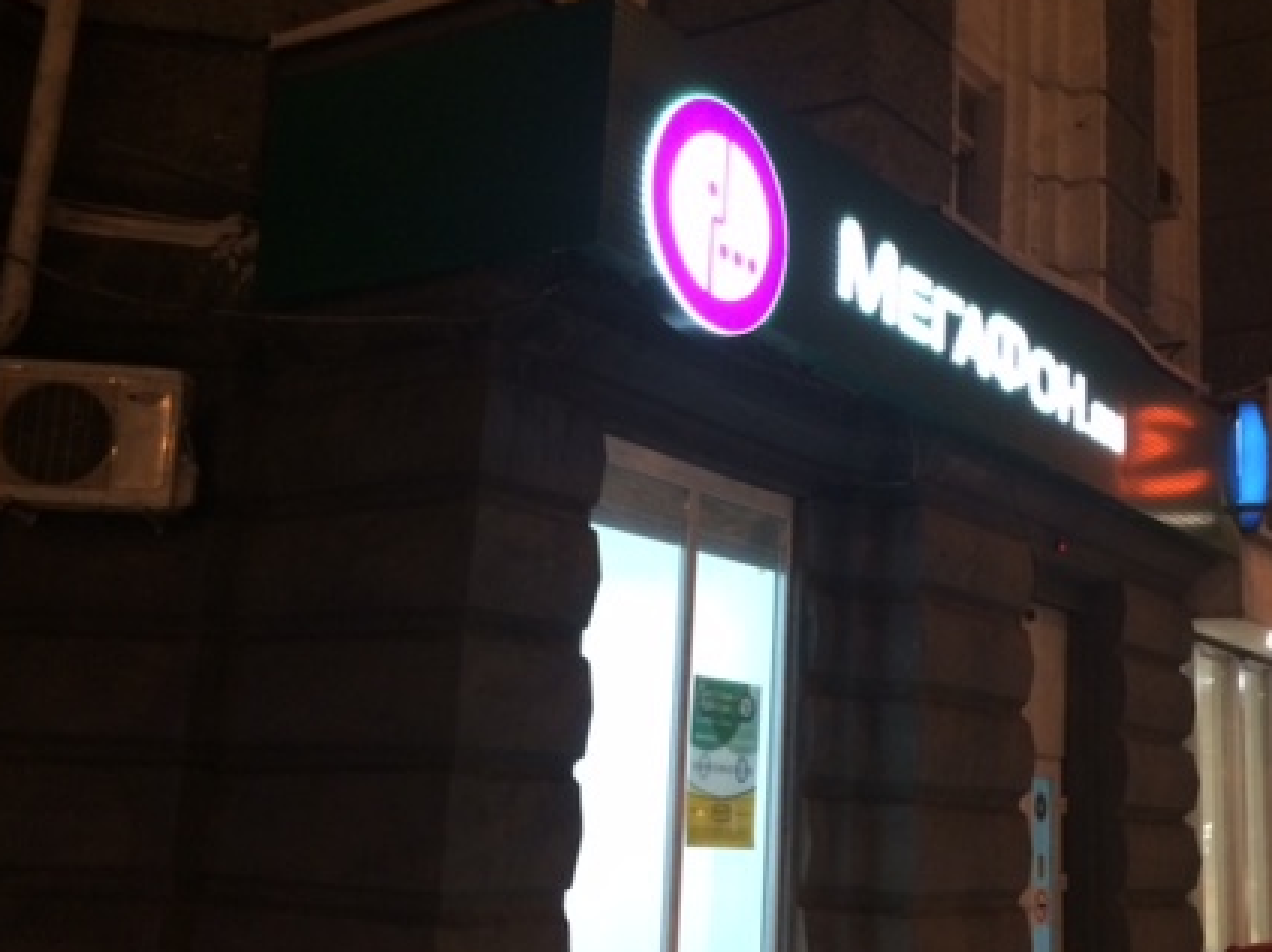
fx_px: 1616
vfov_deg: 32.8
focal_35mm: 44
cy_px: 485
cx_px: 793
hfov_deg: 42.7
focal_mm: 4.15
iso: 320
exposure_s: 1/17
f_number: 2.2
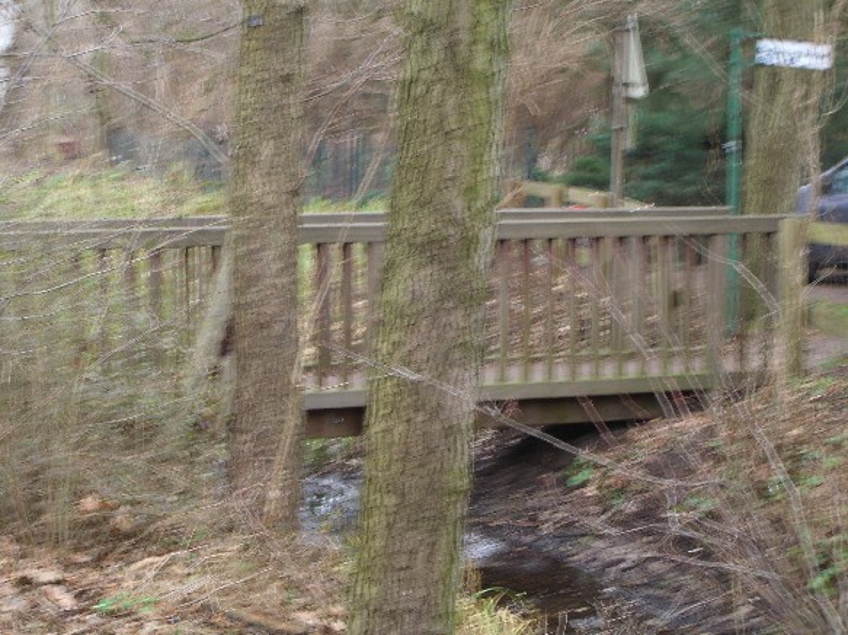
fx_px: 1959
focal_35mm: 80
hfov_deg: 24.4
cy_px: 318
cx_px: 424
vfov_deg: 18.4
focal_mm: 16.6
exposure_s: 1/13
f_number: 4.4
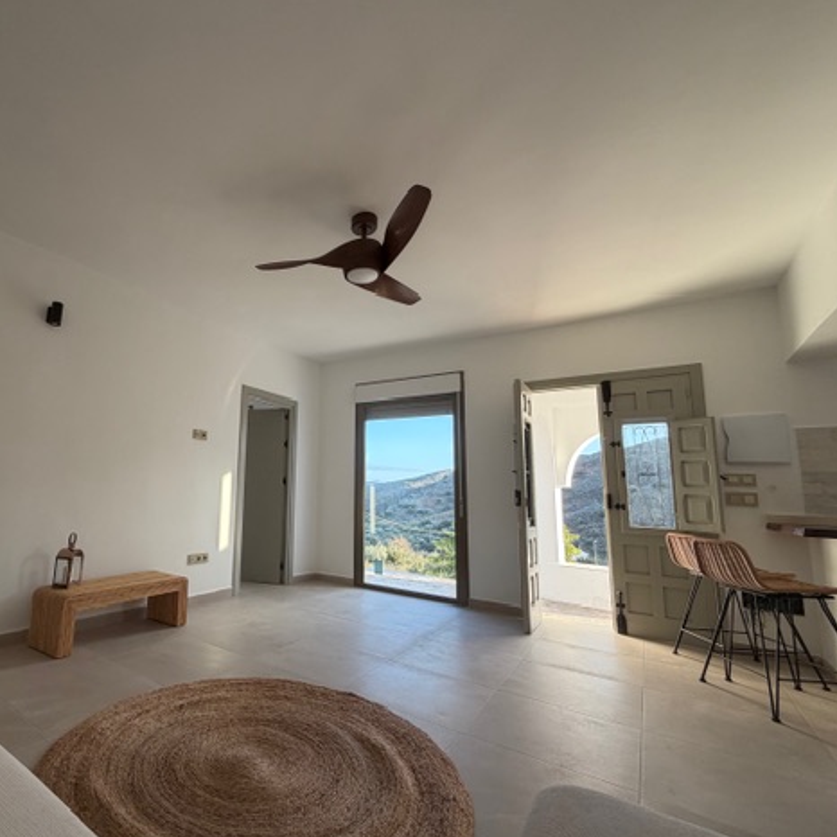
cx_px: 273
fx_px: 465
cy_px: 424
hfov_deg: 80.9
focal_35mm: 17
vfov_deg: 84.0
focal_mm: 2.22
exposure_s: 1/121
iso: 100
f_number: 2.2
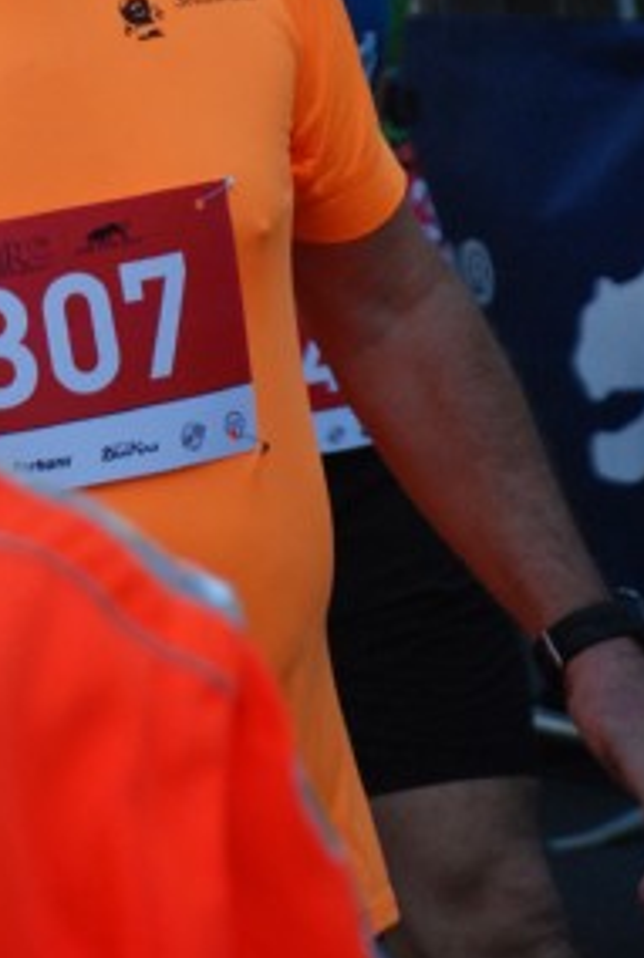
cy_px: 0
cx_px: 12
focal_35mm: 269
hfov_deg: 5.1
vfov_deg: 7.6
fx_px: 7176
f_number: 5.6
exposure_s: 1/400
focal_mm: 85
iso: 1000
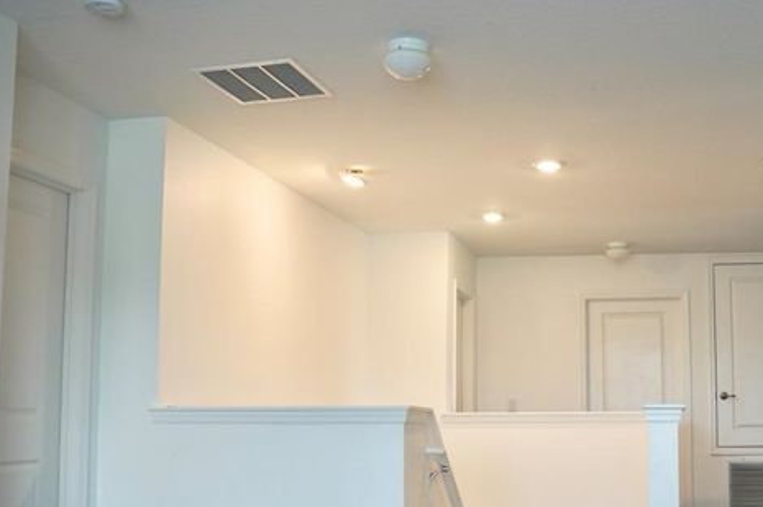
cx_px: 536
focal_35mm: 45
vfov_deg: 29.9
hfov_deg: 43.1
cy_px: 331
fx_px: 944
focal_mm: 29.4
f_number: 4
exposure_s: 1/160
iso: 800
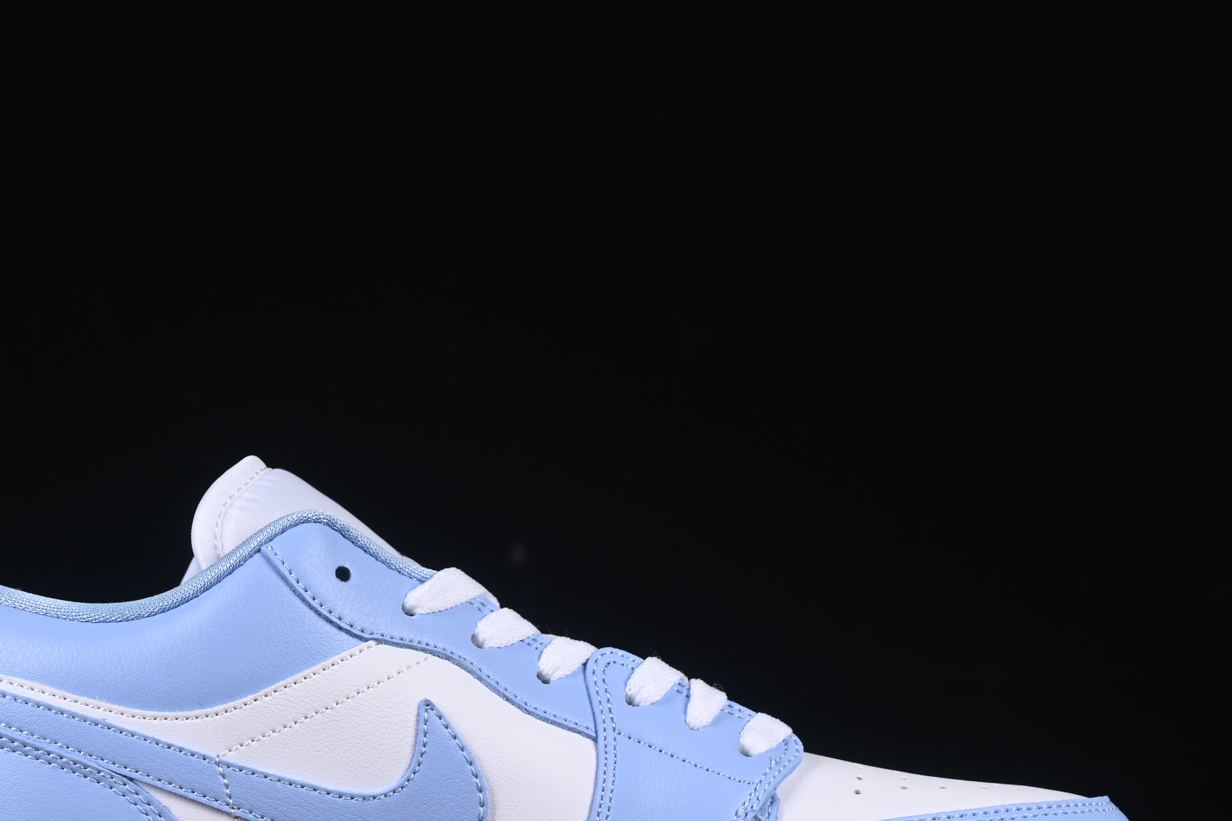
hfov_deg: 17.2
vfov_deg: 11.5
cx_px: 470
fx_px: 4072
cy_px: 648
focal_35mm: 119
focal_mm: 50
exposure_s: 1/80
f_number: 8
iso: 160
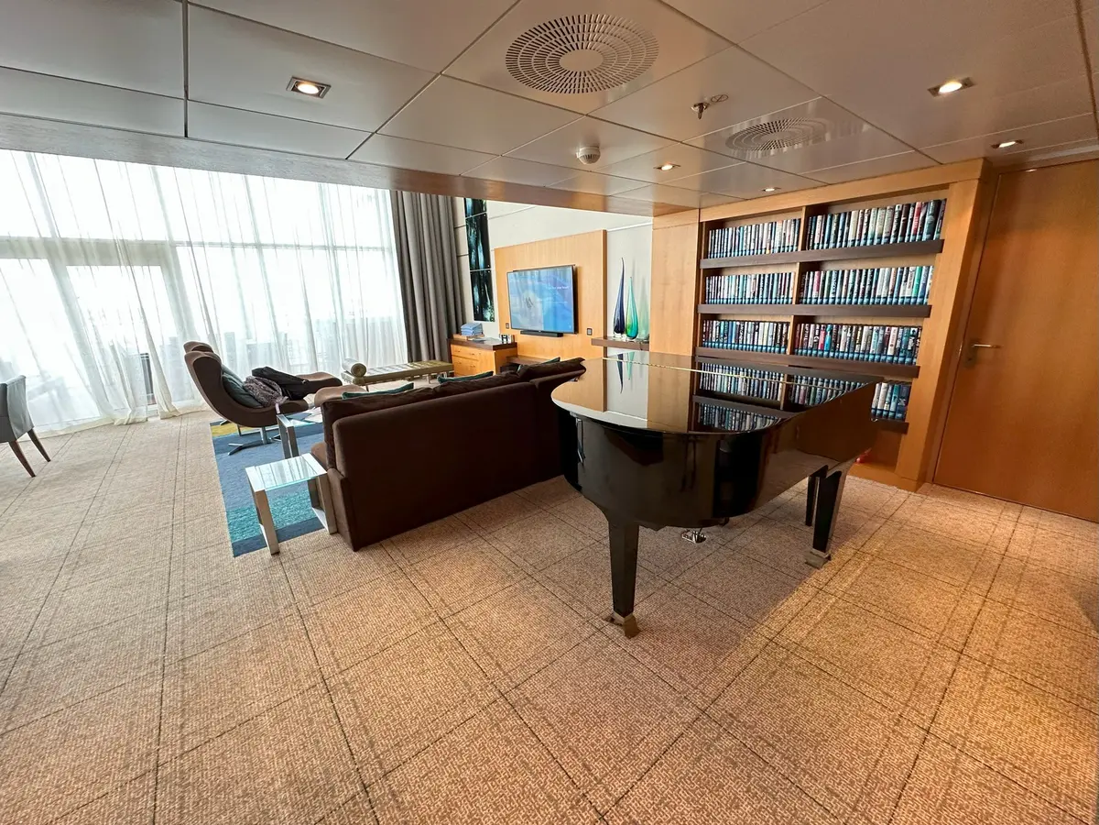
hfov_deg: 102.1
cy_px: 412
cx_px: 550
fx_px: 444
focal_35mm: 14
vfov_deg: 85.7
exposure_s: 1/120
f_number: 2.2
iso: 200
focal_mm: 2.22
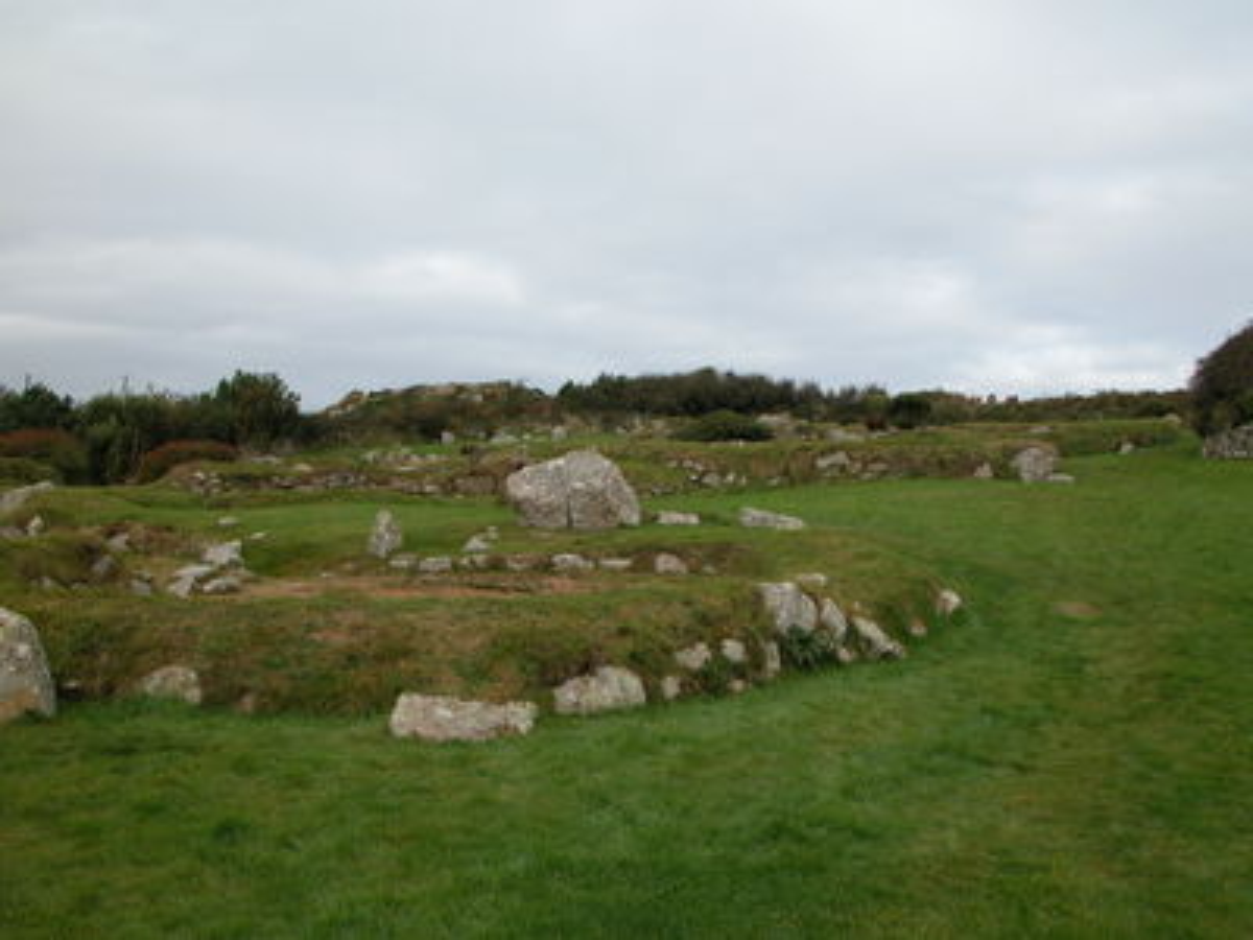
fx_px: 1267
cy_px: 470
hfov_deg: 52.6
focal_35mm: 35
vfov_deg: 40.7
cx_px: 626
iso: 100
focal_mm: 8.9
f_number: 5.6
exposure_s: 1/273
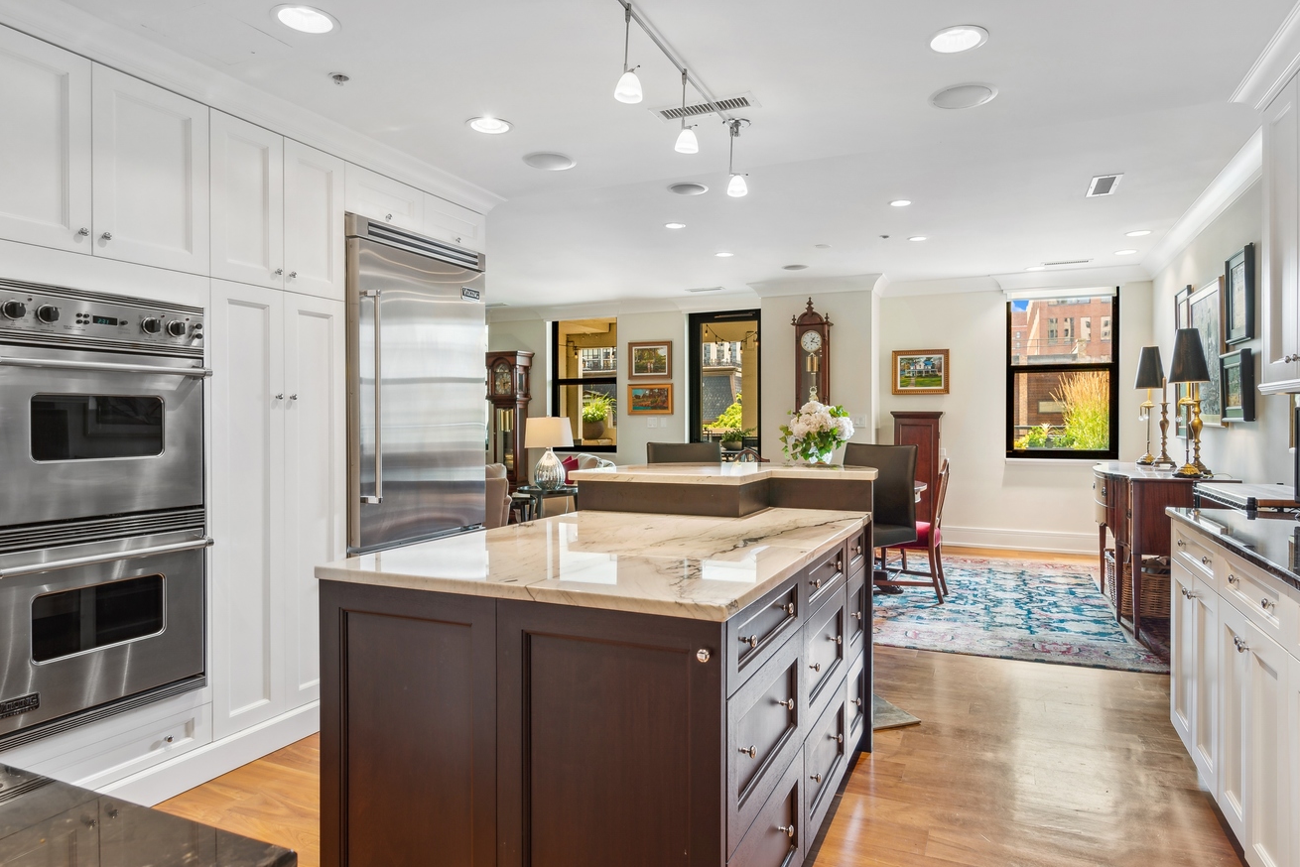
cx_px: 675
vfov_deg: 59.5
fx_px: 758
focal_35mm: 21
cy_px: 423
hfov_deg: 81.2
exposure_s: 1/2.5
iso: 200
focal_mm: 17
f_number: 8
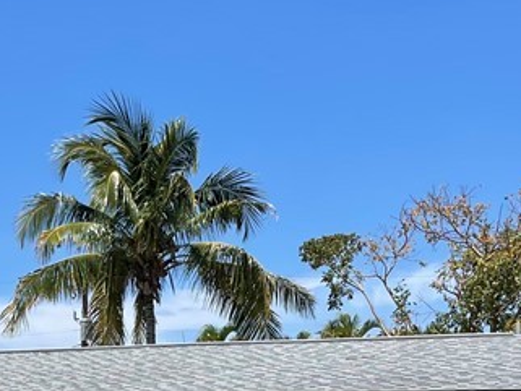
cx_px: -28
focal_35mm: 83
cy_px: 505
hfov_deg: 22.4
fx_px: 1250
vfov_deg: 16.8
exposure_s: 1/3300
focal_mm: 4.2
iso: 32
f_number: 1.6
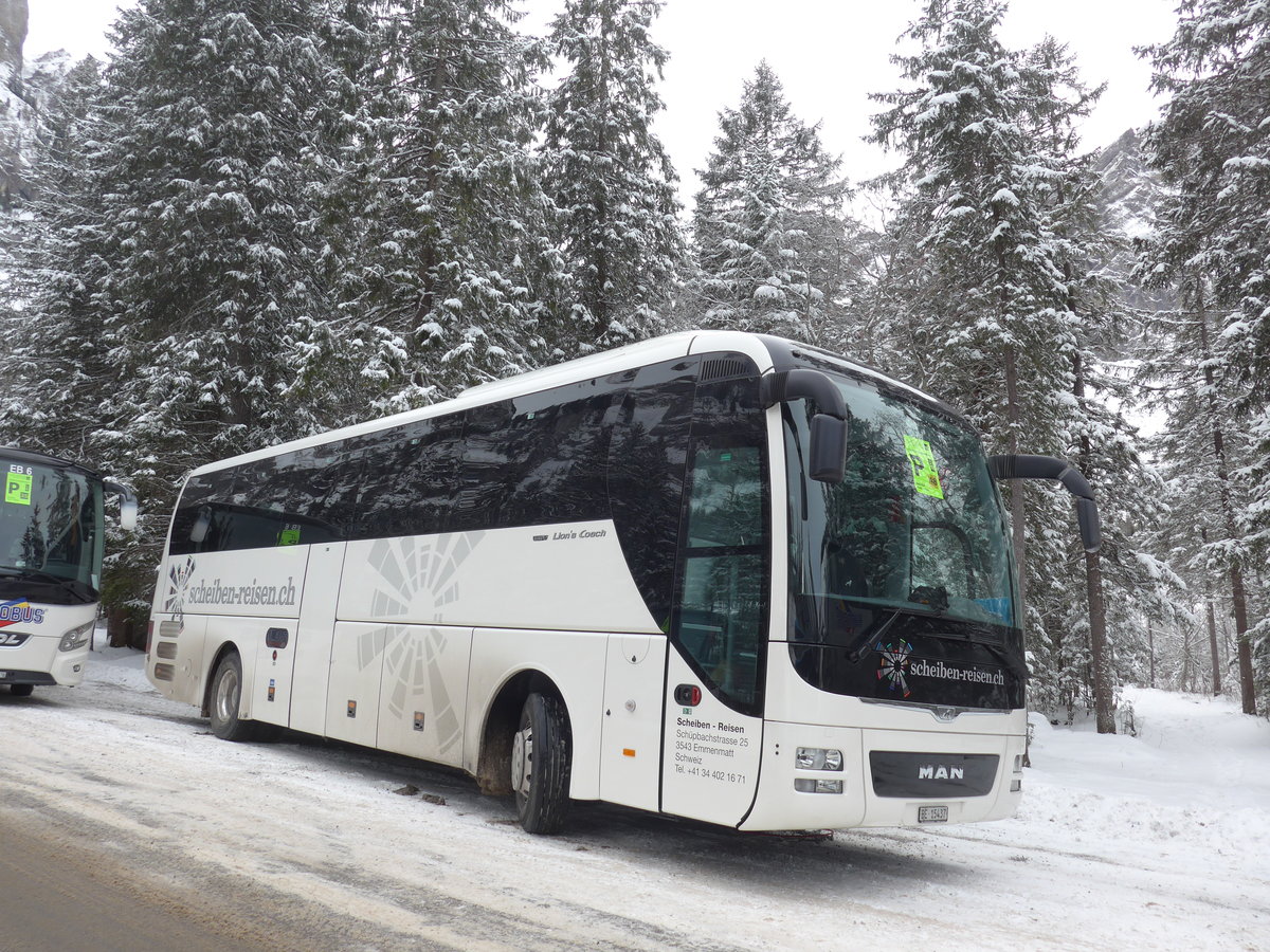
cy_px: 476
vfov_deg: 48.2
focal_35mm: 29
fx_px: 1064
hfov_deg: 61.7
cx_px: 635
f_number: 2.8
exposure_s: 1/400
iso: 80
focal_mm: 6
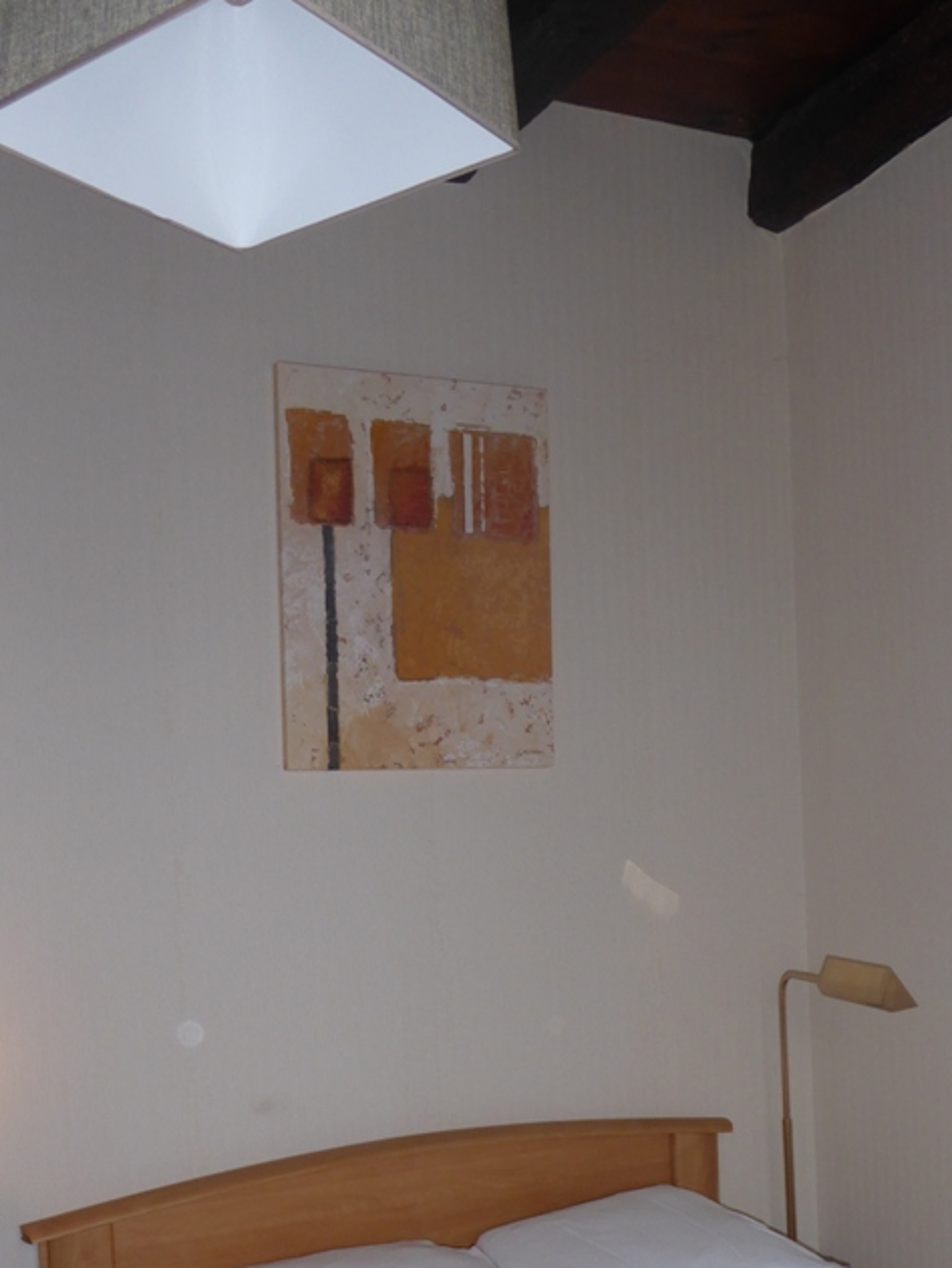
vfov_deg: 47.0
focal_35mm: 39
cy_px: 853
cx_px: 429
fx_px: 1429
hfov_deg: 36.8
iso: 125
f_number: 3.3
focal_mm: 4.3
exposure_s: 1/60
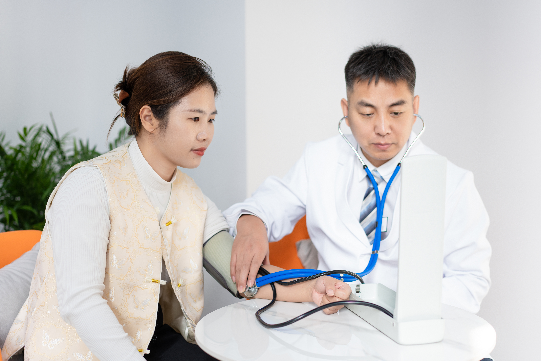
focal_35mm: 55
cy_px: 180
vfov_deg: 24.6
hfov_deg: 36.2
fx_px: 826
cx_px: 270
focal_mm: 55
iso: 160
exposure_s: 1/80
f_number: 2.5
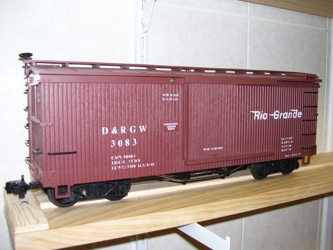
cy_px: 125
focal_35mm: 37
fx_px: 356
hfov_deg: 50.1
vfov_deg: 38.7
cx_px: 166
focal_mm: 6
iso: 80
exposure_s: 1/60
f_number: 2.7
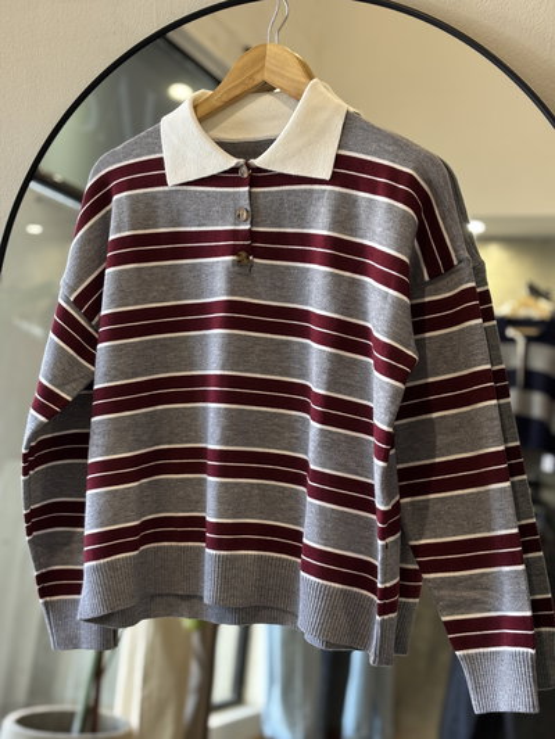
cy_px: 370
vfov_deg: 36.8
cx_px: 278
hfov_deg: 28.0
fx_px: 1111
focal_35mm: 52
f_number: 1.6
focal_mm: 5.96
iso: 80
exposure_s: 1/50
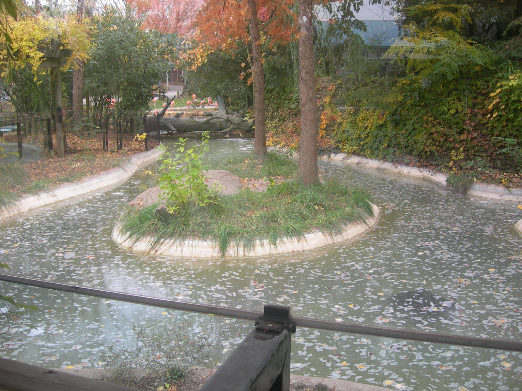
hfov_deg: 49.0
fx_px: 573
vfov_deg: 37.7
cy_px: 196
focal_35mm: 38
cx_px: 261
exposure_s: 1/47.5
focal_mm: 7.8
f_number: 2.8
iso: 50
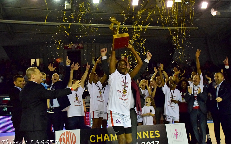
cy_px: 72
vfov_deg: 32.0
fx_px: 252
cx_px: 116
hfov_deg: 49.3
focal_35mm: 40
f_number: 3.8
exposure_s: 1/2000
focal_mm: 26
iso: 6400
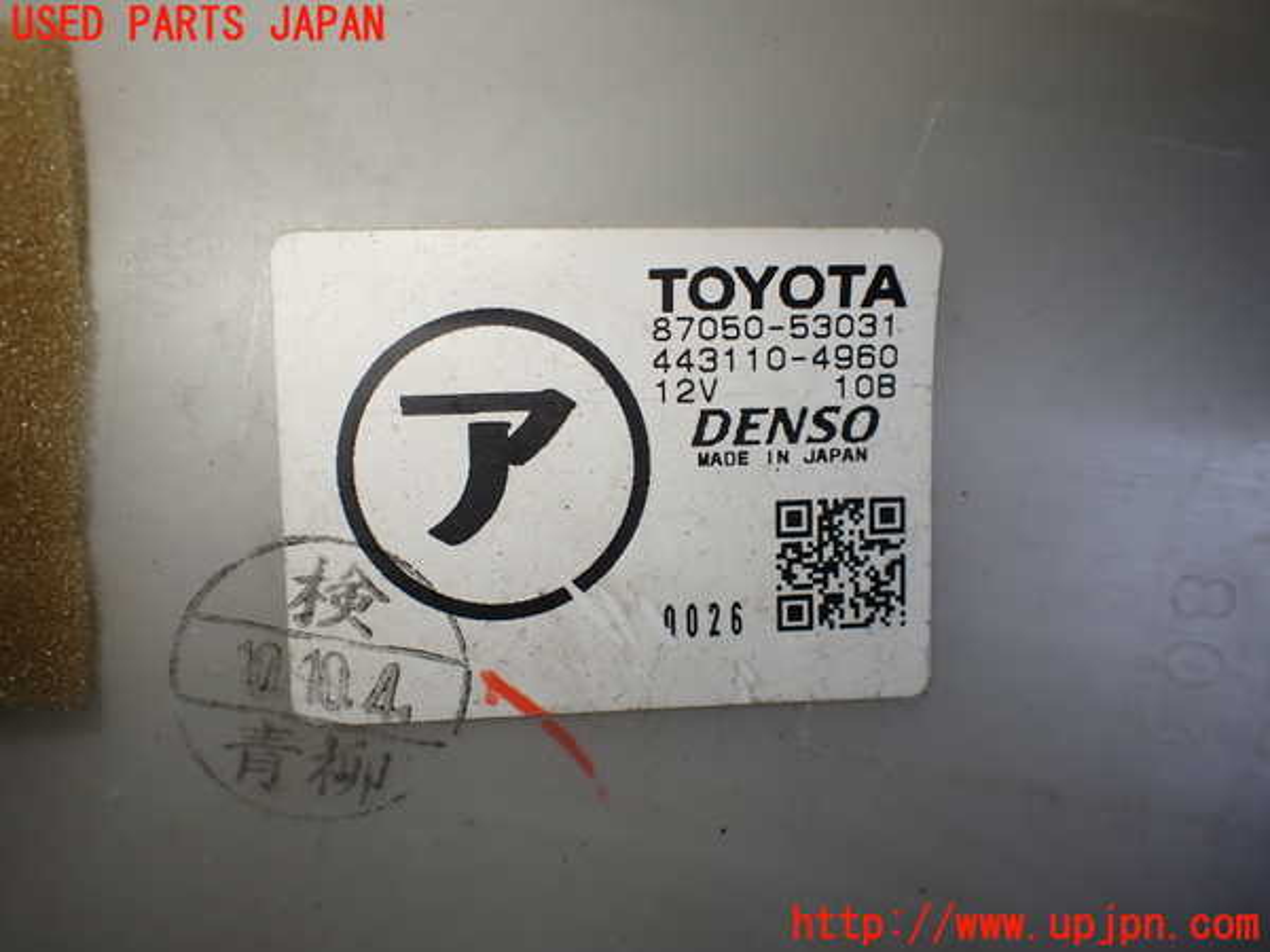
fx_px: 1101
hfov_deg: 60.0
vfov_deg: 46.8
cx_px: 635
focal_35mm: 30
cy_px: 476
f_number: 2.3
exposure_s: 1/160
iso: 100
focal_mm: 5.4
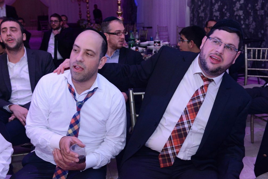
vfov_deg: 29.9
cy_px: 89
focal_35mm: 45
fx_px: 335
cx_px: 136
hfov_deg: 43.6
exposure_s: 1/125
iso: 4000
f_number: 5.6
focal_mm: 44
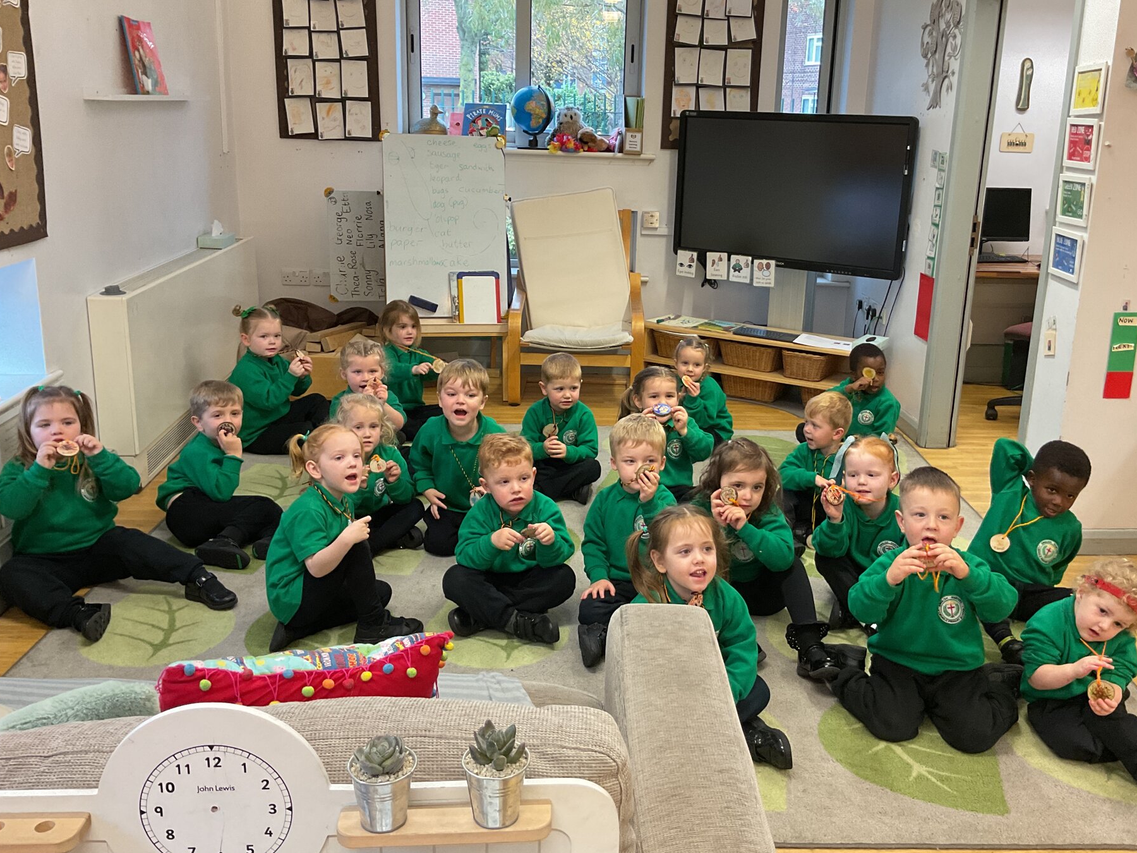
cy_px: 383
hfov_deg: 55.2
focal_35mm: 33
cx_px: 628
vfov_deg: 42.9
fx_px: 1084
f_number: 1.8
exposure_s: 1/50
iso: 125
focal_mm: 3
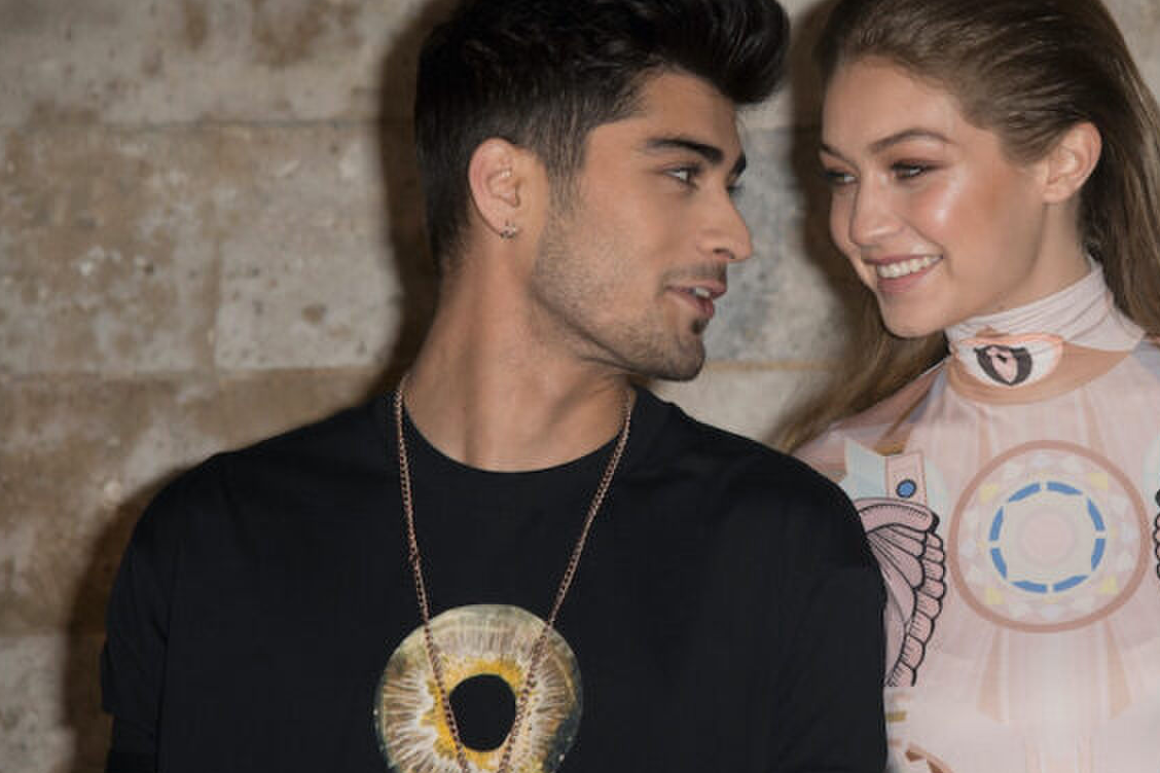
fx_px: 4607
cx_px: 762
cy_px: 358
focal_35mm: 143
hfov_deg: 14.3
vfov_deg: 9.6
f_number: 5.6
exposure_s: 1/250
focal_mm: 105
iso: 800
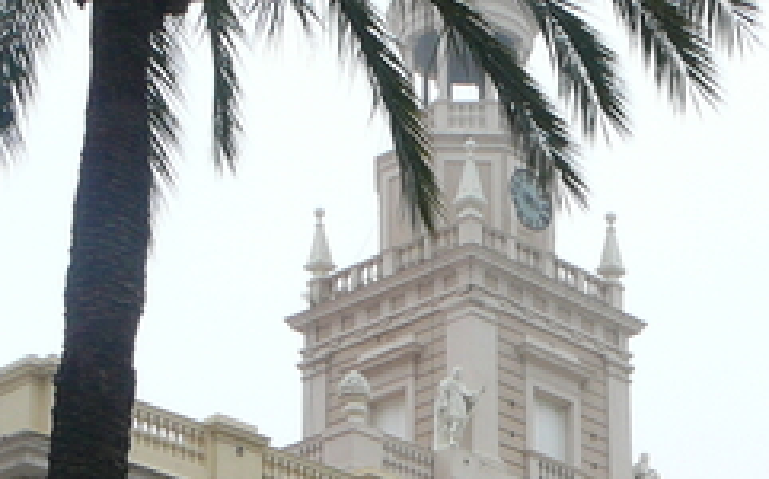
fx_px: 2491
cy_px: 661
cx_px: 785
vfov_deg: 10.7
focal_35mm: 119
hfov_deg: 17.1
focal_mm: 6.7
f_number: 5.6
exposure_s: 1/400
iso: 80
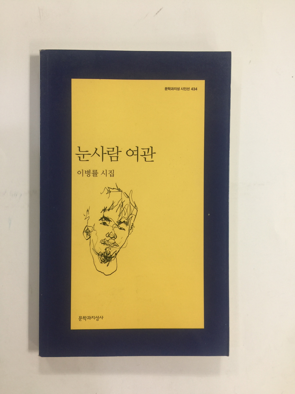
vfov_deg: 61.7
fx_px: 330
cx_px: 148
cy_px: 197
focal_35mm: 29
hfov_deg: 48.2
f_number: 2.2
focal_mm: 4.15
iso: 32
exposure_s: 1/15
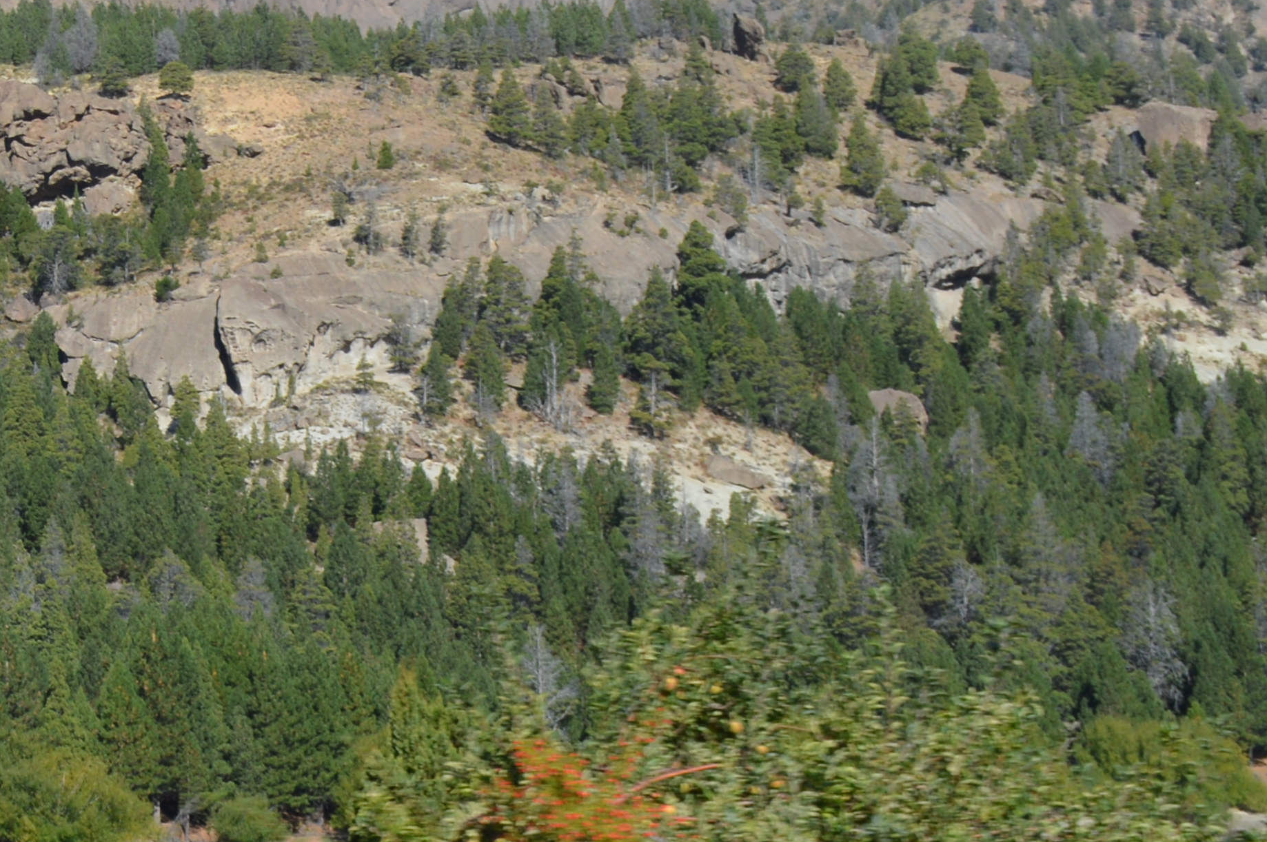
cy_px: 23
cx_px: -596
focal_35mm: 108
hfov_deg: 17.2
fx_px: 3798
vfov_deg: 12.5
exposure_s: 1/250
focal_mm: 22
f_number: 8
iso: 100
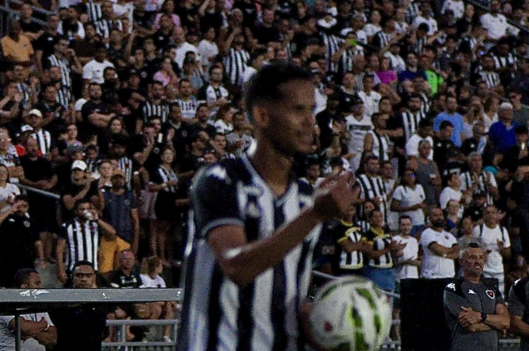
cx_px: -115
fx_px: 5888
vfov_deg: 3.4
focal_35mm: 401
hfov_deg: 5.1
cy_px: 129
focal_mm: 105
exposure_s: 1/1250
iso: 2000
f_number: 2.8
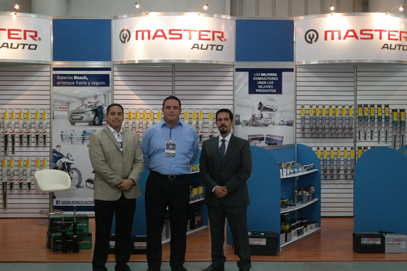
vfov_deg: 27.5
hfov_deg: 40.3
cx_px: 204
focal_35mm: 49
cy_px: 136
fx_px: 554
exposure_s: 1/60
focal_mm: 32
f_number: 4.5
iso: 1600
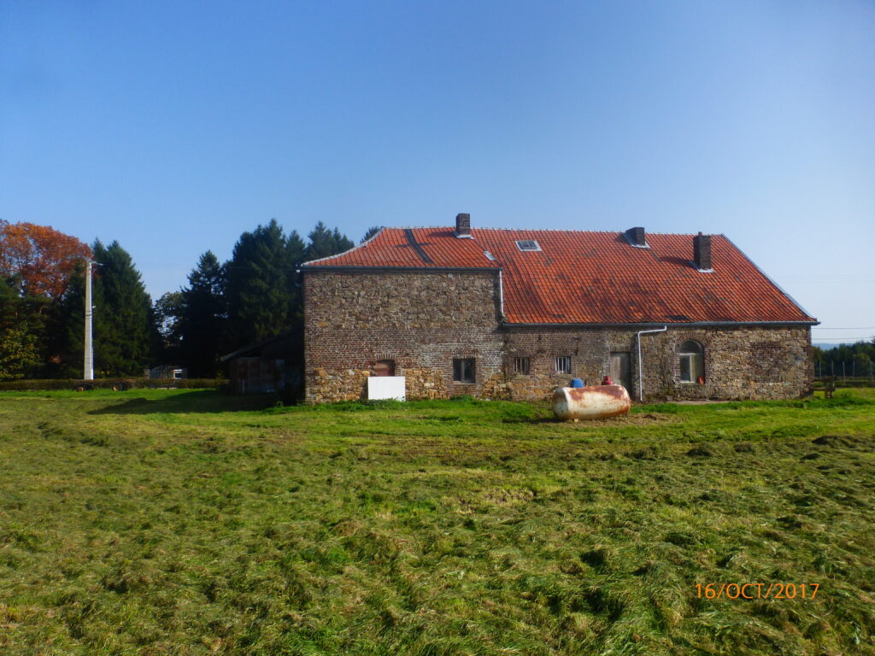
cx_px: 438
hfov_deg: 71.6
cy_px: 328
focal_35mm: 24
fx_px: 607
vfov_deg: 56.8
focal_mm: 4.3
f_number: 3.3
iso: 100
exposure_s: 1/1000
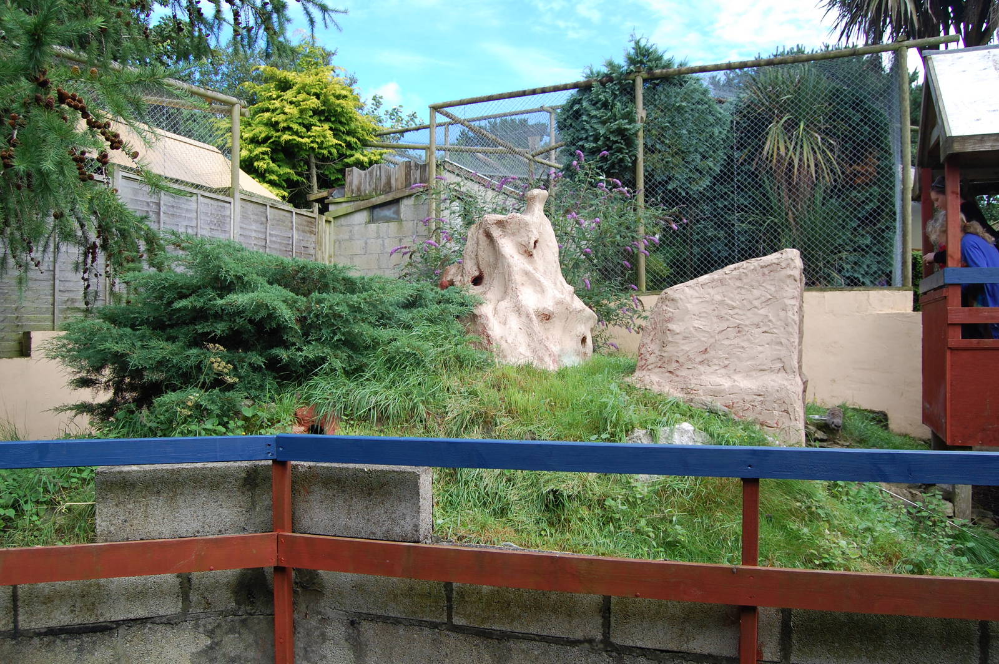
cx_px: 500
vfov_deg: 47.9
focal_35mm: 27
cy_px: 332
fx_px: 749
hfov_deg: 67.4
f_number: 7.1
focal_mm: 18
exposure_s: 1/200
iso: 200
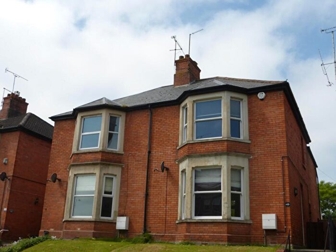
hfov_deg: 47.9
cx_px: 168
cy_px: 126
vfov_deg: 36.8
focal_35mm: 39
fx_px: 379
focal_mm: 6.9
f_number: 3.9
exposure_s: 1/1000
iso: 100
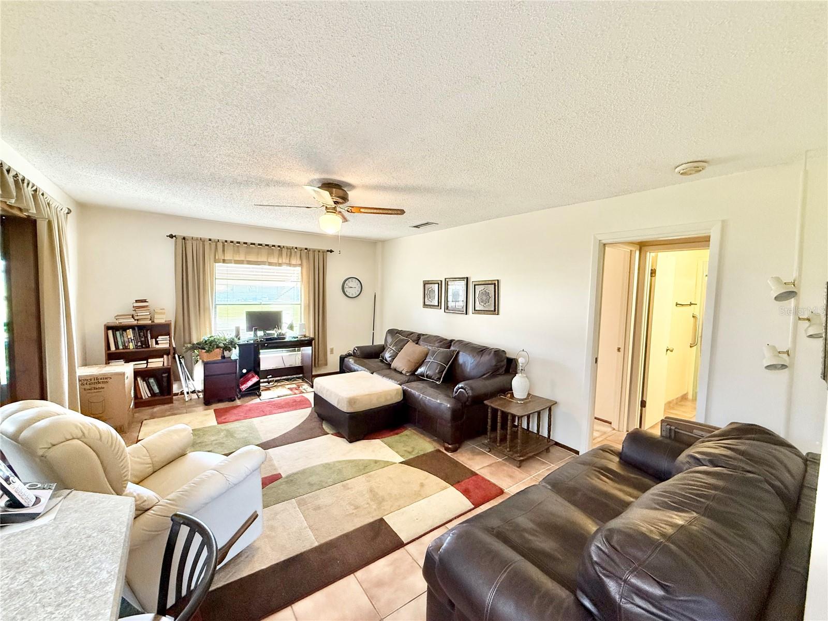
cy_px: 310
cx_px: 414
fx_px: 335
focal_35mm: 14
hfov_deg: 102.1
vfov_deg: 85.7
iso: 500
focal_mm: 2.22
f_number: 2.2
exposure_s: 1/120
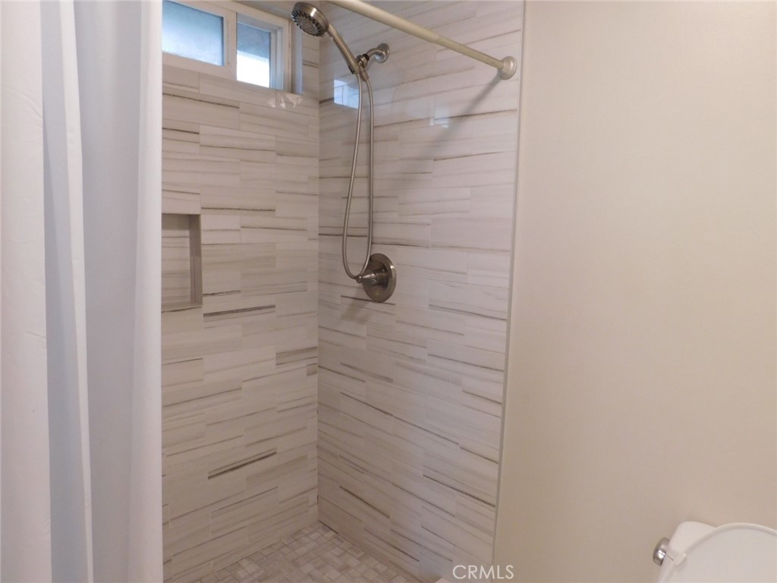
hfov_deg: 73.9
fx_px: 516
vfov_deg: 58.9
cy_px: 292
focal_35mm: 23
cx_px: 388
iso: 180
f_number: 3
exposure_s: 1/30
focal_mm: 4
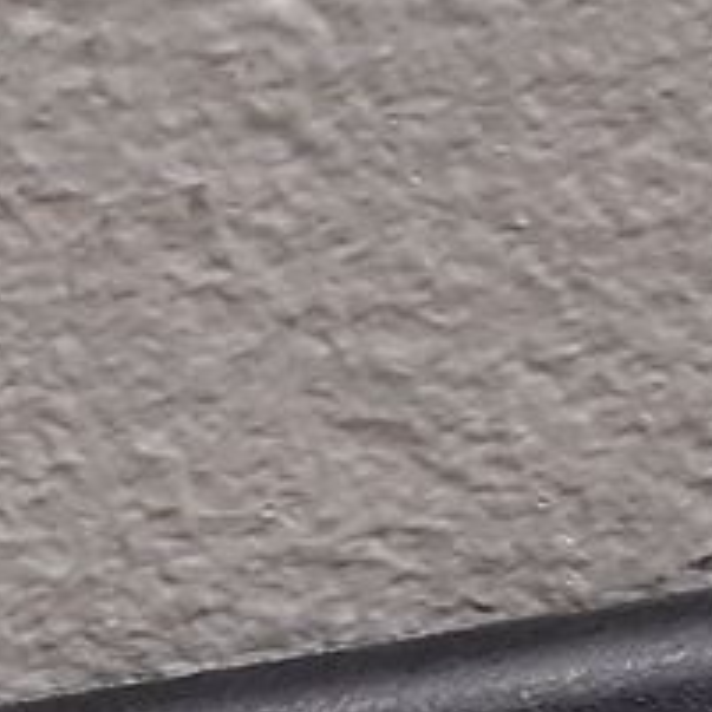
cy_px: 1183
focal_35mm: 234
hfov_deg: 7.3
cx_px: -425
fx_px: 5445
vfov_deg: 7.3
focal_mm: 3.93
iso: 200
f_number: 1.7
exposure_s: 1/50
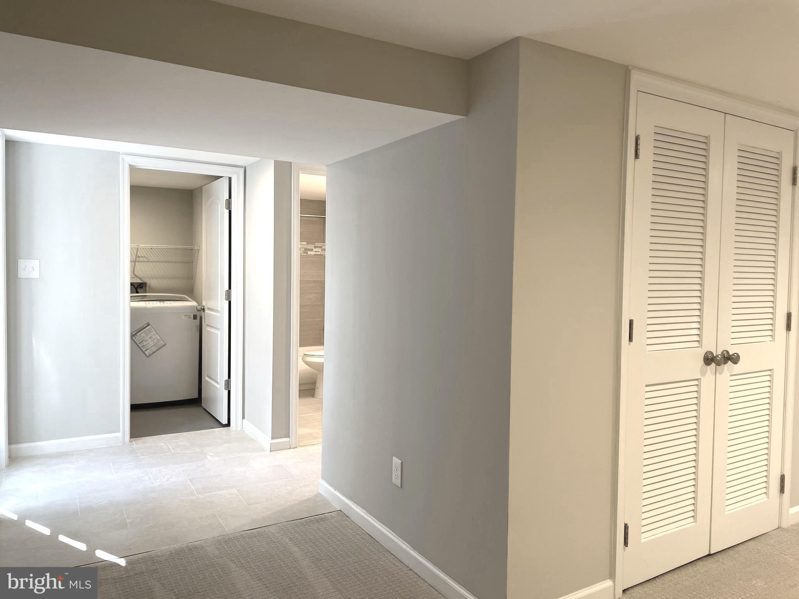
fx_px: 600
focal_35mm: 26
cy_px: 300
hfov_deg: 67.3
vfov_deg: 53.1
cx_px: 400
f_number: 1.6
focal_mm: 4.2
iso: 80
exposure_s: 1/62
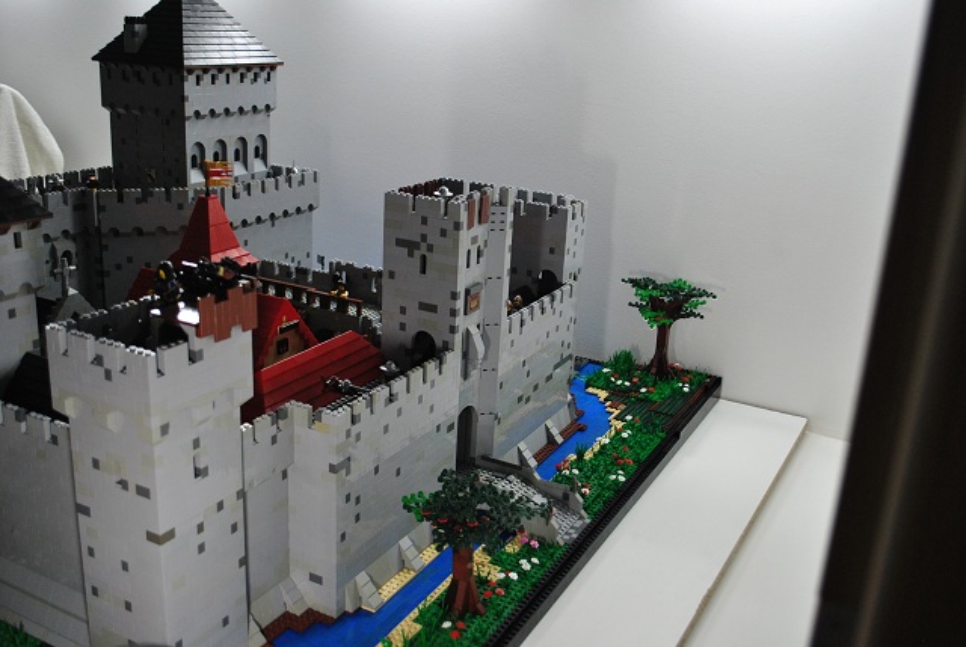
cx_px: 483
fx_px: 968
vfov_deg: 37.0
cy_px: 324
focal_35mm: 36
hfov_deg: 53.1
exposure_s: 1/50
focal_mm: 24
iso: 400
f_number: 4
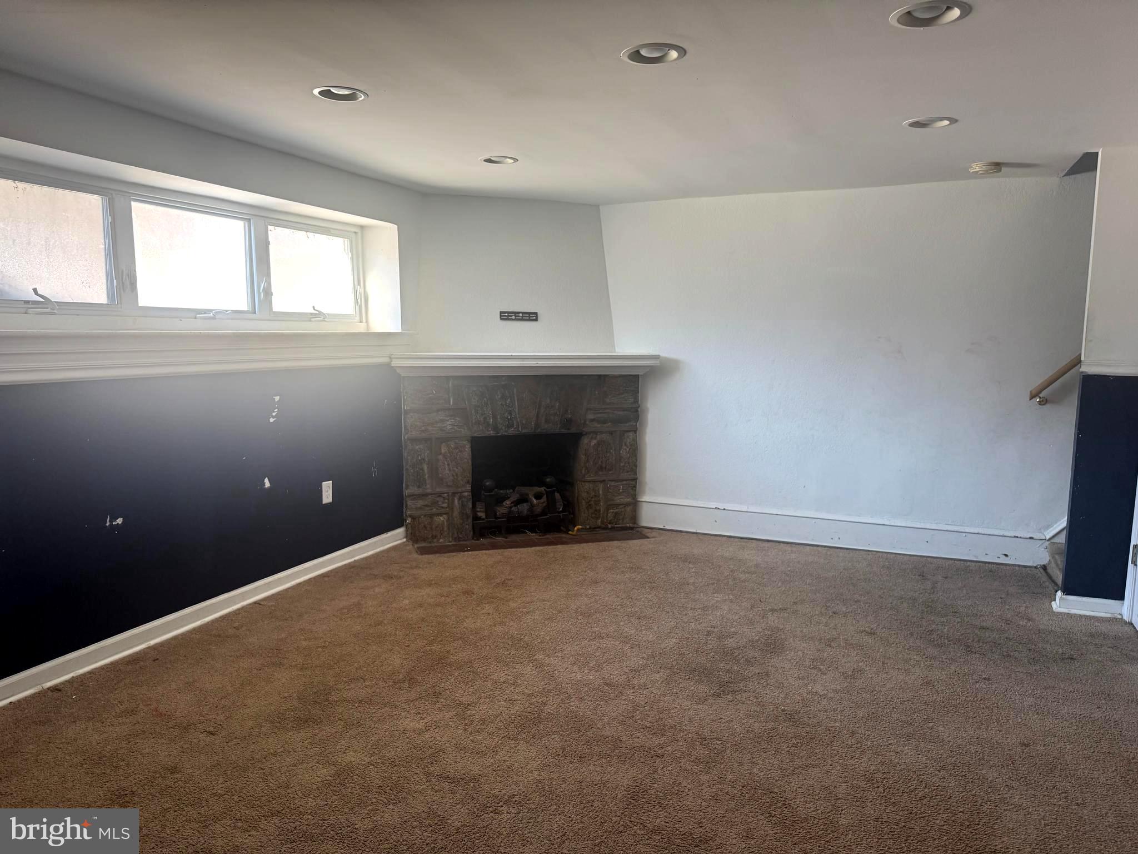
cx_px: 569
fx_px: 789
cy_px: 427
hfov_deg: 71.6
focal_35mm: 24
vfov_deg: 56.8
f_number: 1.78
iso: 160
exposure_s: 1/121
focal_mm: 6.76
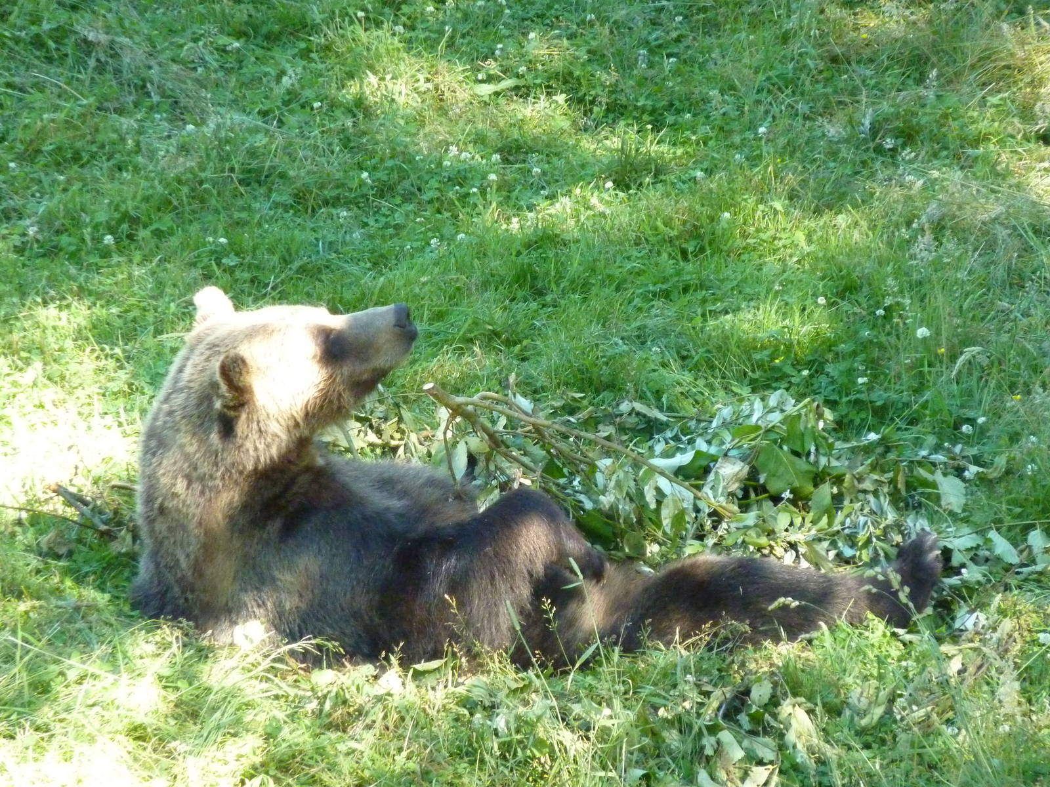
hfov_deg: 6.6
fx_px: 9100
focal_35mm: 300
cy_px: 394
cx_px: 525
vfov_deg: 5.0
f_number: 4.9
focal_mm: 49.2
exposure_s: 1/200
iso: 800
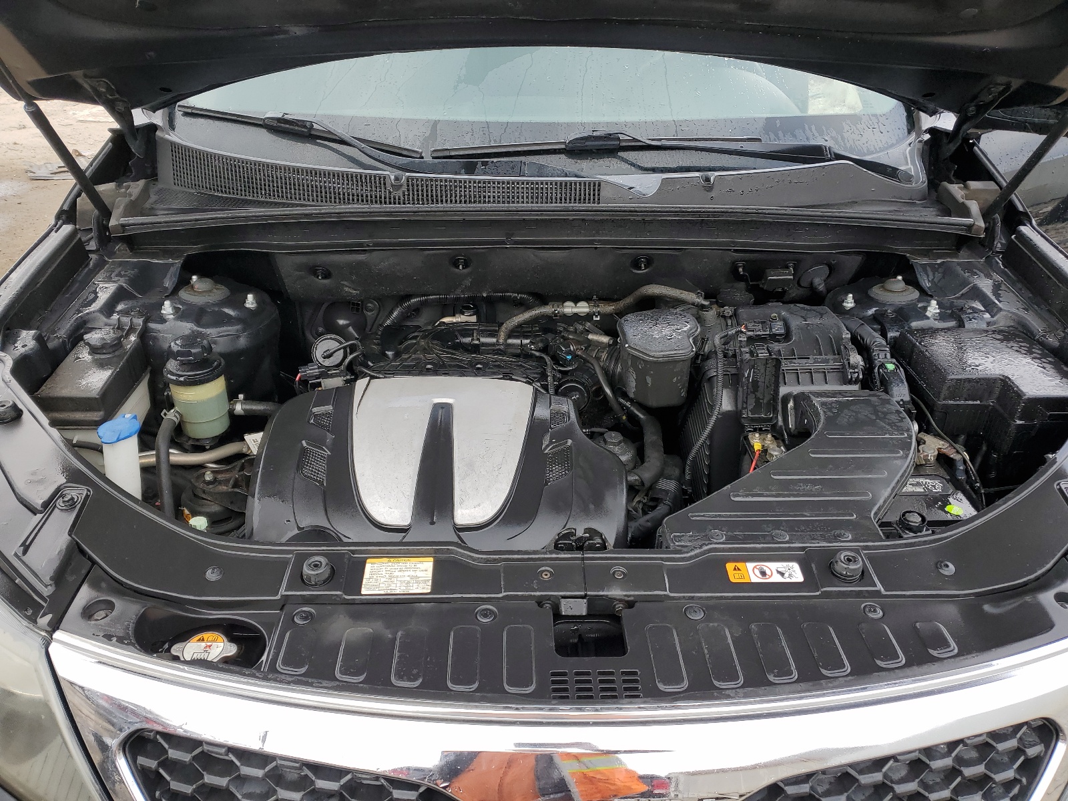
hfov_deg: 67.3
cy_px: 400
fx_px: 802
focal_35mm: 26
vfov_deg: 53.1
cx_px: 534
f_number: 1.5
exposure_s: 1/345
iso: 50
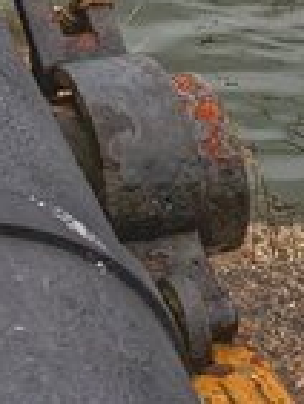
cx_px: -69
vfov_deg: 12.4
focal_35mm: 121
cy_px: -603
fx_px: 1415
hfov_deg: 12.0
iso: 51
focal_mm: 6.81
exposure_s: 1/455
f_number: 1.85
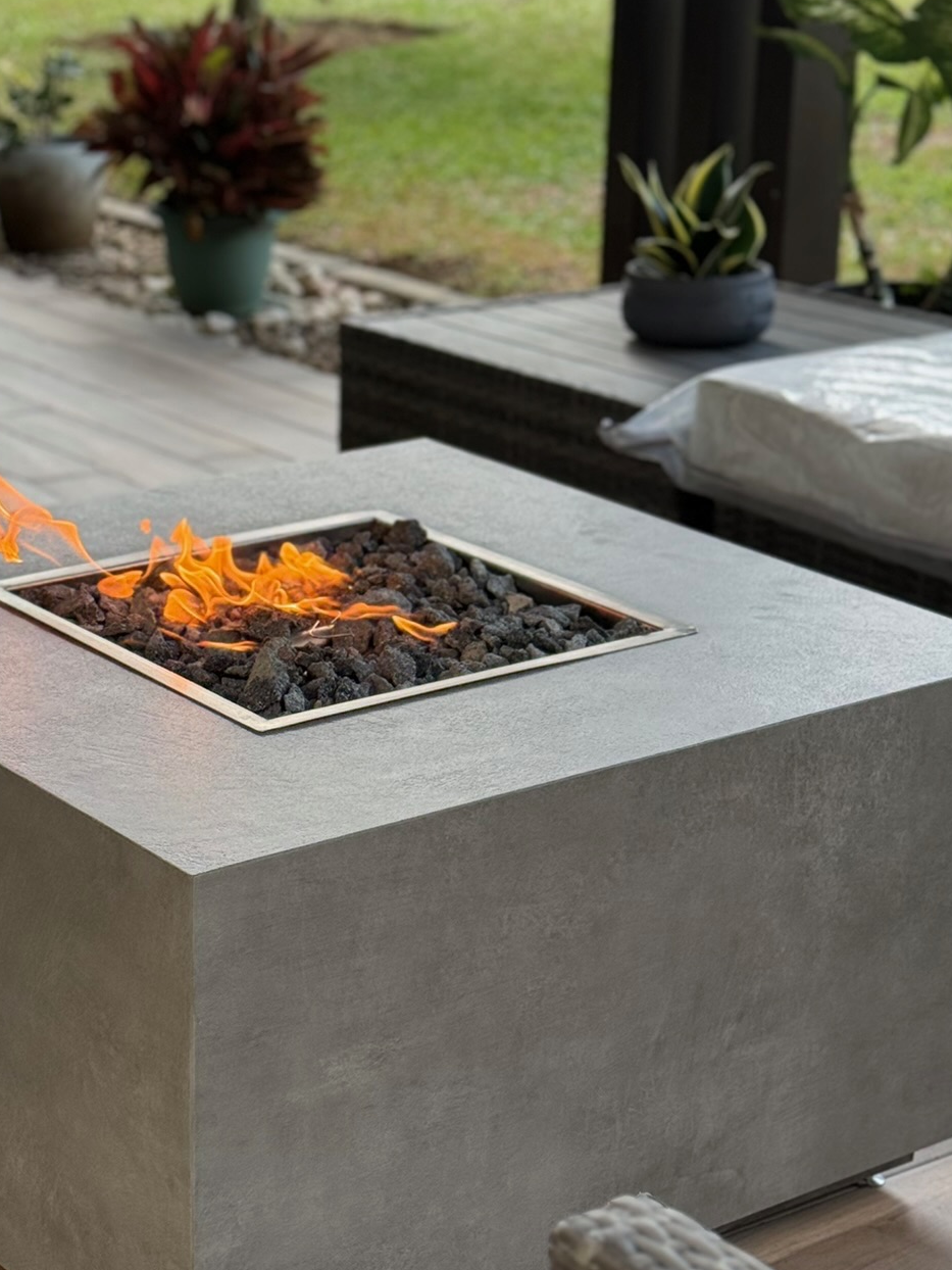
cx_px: 345
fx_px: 2897
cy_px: 738
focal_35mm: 79
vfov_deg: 24.7
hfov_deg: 18.6
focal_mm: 6.76
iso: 80
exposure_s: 1/418
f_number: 1.78
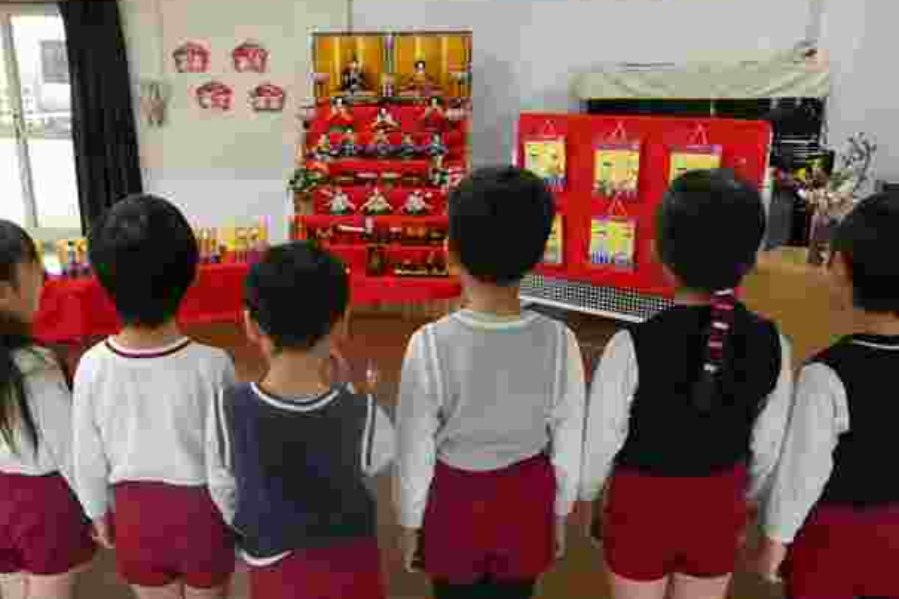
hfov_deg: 57.0
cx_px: 377
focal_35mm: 33
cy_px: 352
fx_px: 824
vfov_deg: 39.8
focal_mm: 4.3
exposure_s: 1/60
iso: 320
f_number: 3.3
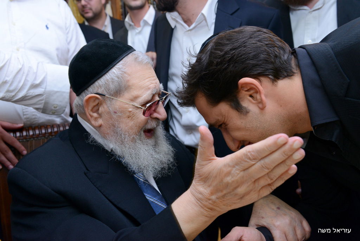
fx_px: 310
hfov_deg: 60.3
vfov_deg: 42.4
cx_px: 180
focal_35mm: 31
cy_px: 120
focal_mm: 31
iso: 1250
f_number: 5.6
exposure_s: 1/80
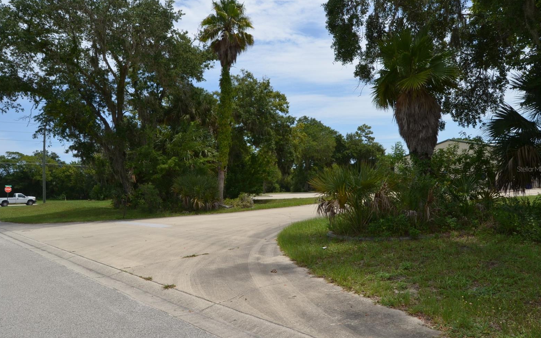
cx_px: 272
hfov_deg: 66.5
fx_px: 413
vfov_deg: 44.6
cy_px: 169
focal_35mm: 28
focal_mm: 18
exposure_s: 1/200
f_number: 11
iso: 100
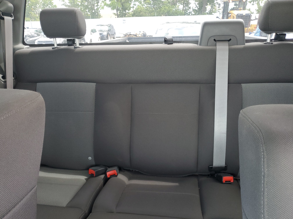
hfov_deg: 67.3
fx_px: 220
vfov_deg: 53.1
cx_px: 146
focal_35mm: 26
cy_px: 110
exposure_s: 1/120
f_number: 1.5
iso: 89
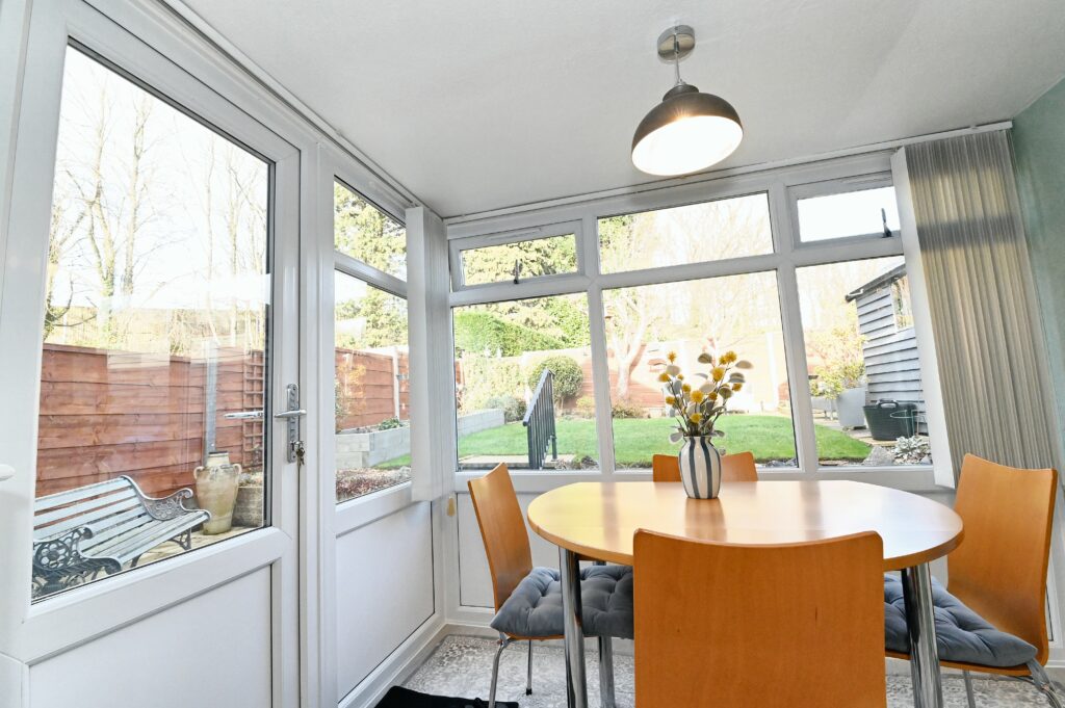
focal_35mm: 15
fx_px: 443
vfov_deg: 77.2
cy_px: 354
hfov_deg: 100.4
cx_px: 532
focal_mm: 15
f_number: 10
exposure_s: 1/200
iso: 6400
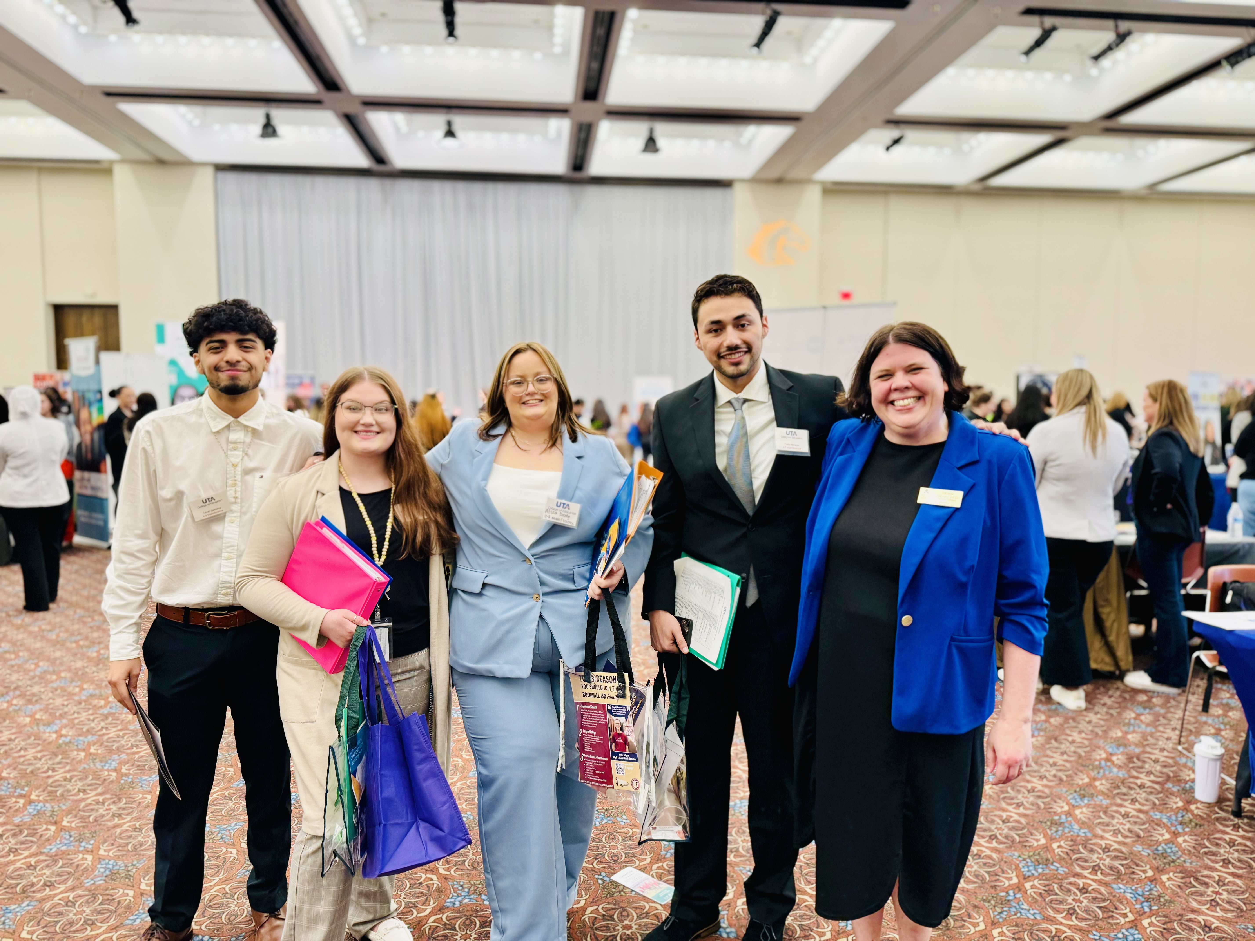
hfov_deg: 71.6
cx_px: 628
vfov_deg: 56.8
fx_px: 870
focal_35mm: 24
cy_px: 470
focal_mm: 6.76
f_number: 1.78
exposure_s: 1/120
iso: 200
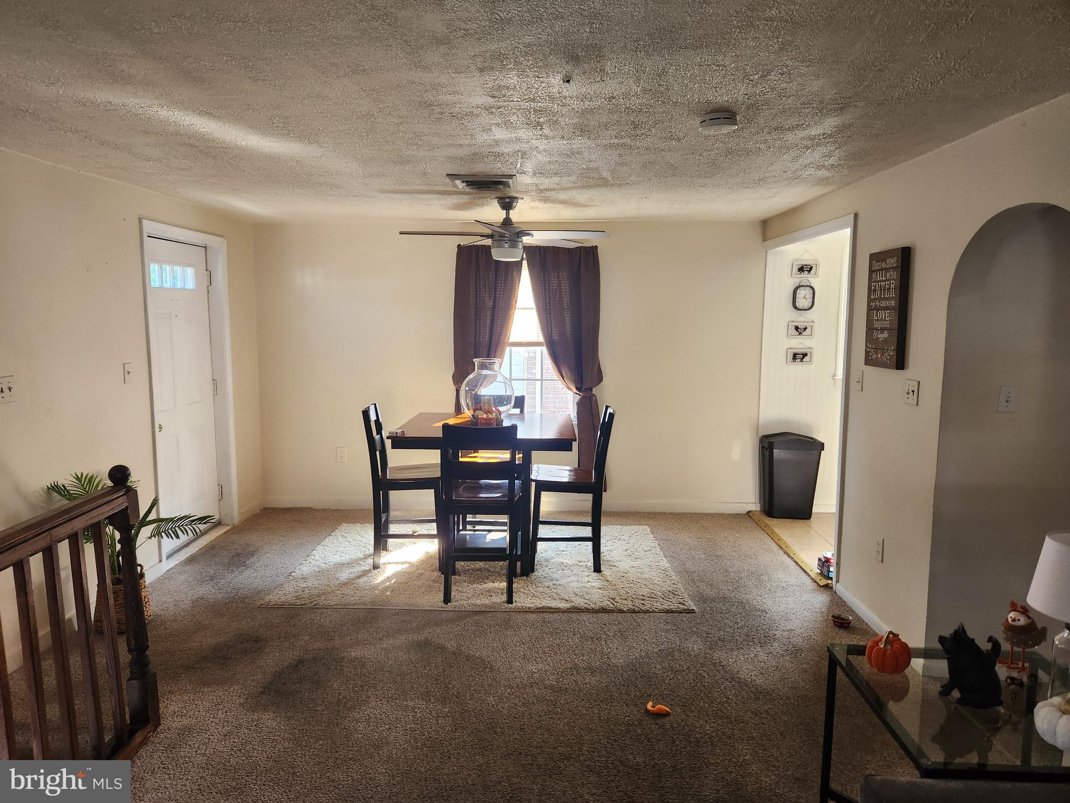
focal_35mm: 23
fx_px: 711
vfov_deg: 58.9
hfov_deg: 73.9
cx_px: 535
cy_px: 402
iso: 200
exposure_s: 1/120
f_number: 1.8
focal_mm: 5.4
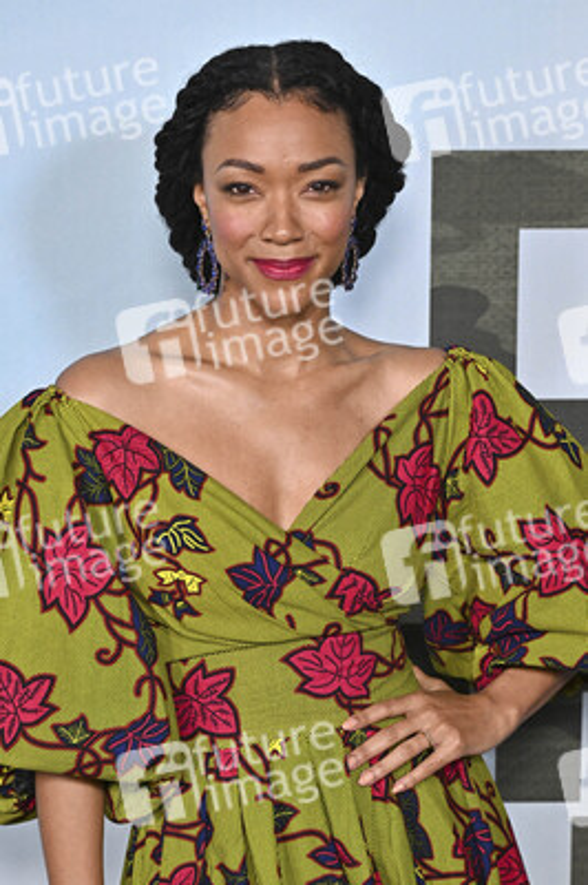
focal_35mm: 77
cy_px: 442
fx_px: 1890
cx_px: 294
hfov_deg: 17.7
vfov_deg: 26.3
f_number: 4.5
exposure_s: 1/250
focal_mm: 77
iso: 2200
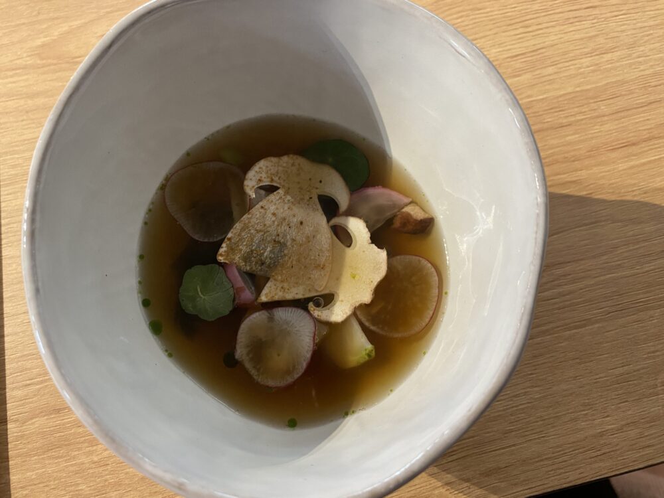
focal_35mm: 26
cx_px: 332
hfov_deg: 67.3
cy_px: 249
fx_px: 499
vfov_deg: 53.1
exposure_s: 1/60
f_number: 1.8
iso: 250
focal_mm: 4.25
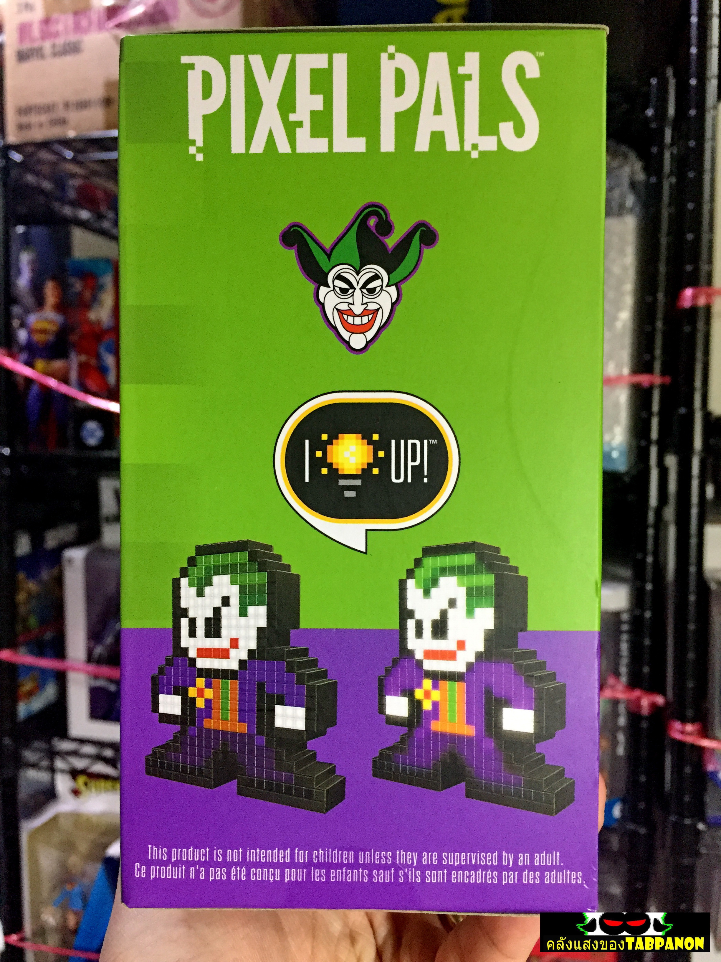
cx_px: 360
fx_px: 805
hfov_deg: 48.2
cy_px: 481
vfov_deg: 61.7
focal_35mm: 29
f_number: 2.2
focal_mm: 4.15
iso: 200
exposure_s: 1/33
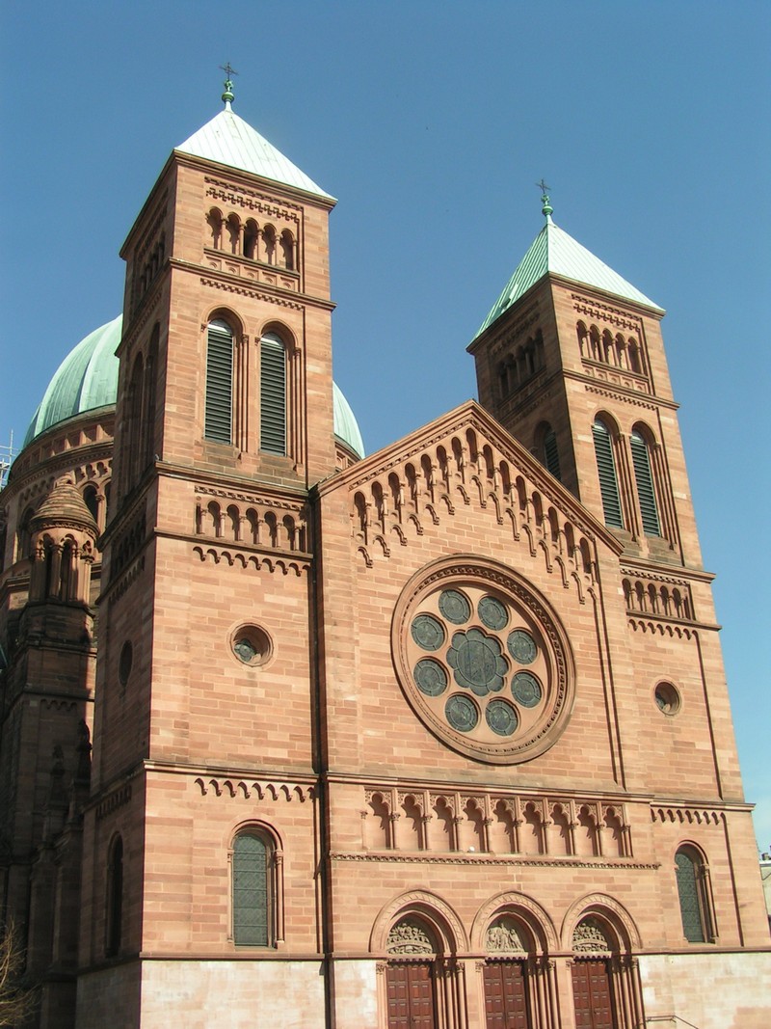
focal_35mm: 38
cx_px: 386
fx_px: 1129
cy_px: 514
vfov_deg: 49.0
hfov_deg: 37.7
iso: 50
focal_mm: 5.8
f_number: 5.6
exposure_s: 1/320
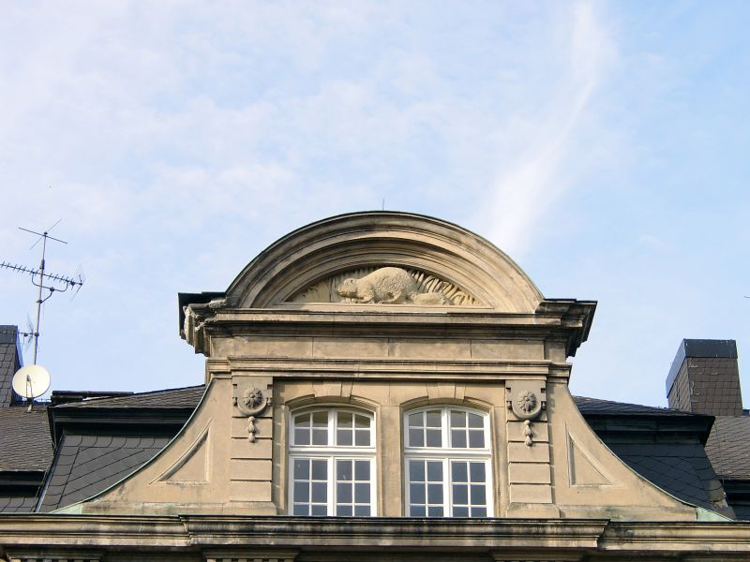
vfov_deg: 14.8
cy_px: 281
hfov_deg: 19.6
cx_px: 375
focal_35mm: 100
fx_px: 2167
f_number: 4
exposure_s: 1/316
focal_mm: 20.74
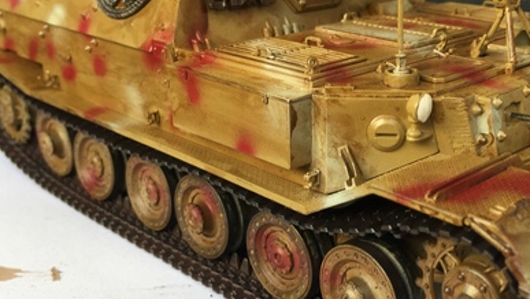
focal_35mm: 49
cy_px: 152
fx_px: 689
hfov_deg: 41.5
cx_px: 356
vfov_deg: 24.5
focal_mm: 4.15
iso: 32
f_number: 2.2
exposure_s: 1/50
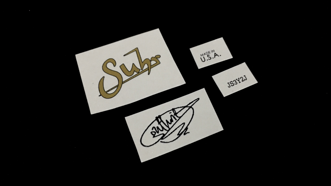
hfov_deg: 61.0
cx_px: 166
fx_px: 281
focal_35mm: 32
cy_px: 100
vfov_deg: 36.7
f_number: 2.2
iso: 200
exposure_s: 1/4
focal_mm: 4.15
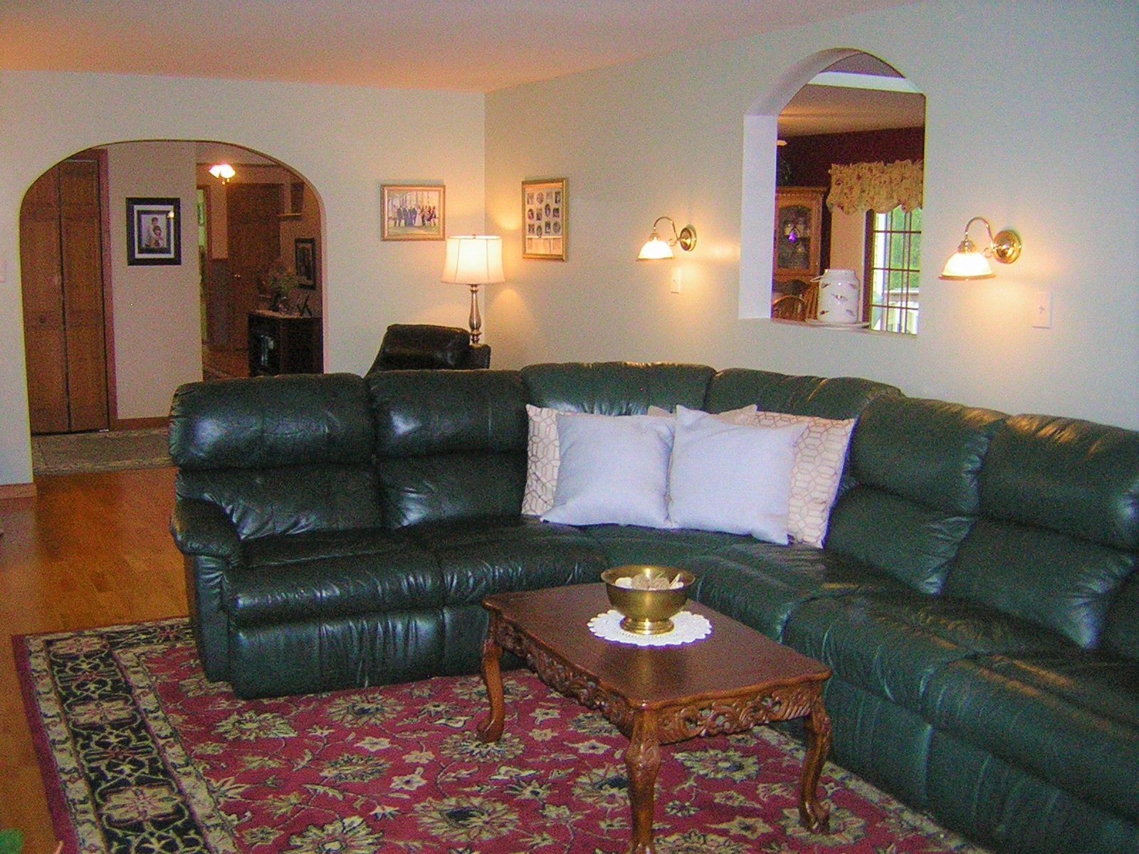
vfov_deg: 39.7
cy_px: 427
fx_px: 1185
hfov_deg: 51.4
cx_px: 570
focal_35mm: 36
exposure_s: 1/60.1
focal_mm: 4.7
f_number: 2.6
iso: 189
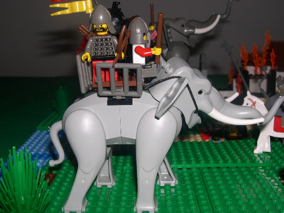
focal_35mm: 42
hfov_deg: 44.8
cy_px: 97
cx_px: 147
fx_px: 345
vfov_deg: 34.3
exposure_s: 1/60
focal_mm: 8
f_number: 7.6
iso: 100
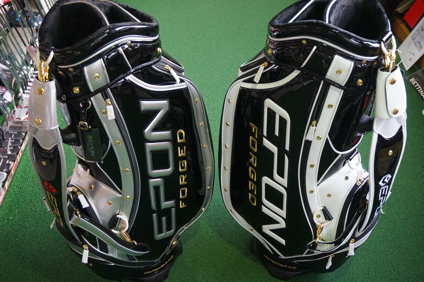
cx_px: 212
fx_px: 441
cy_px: 141
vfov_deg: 35.5
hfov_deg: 51.3
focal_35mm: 38
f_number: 4.5
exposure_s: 1/160
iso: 1600
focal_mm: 25
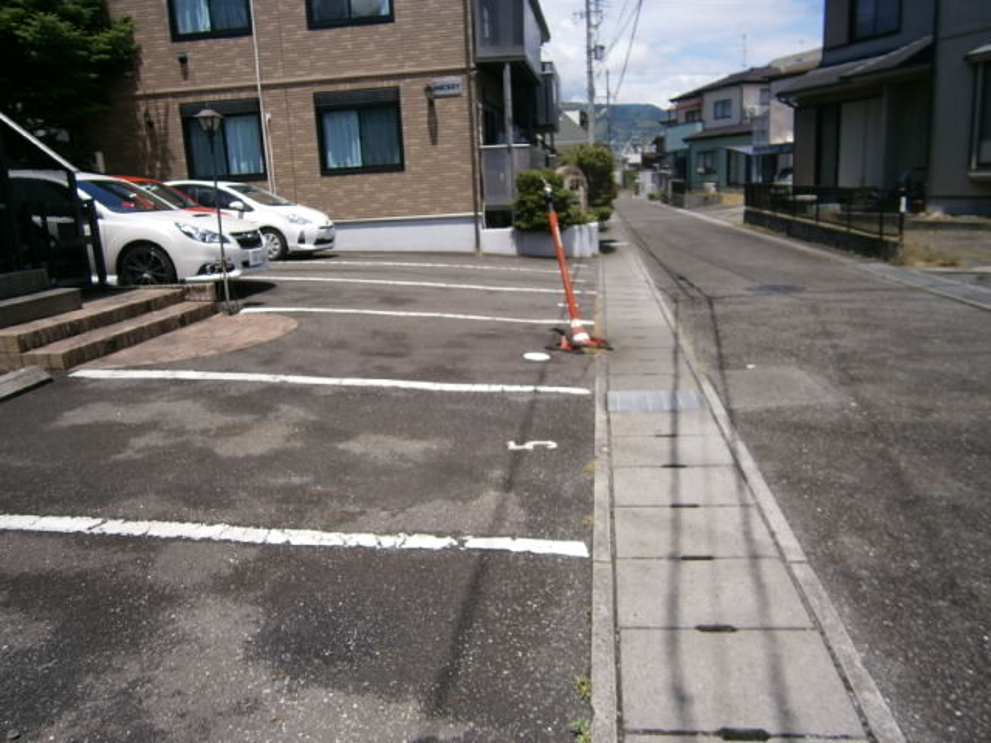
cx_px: 496
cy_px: 372
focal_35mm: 26
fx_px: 744
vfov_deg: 53.1
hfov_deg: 67.3
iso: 80
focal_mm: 4.7
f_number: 2.8
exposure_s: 1/1250
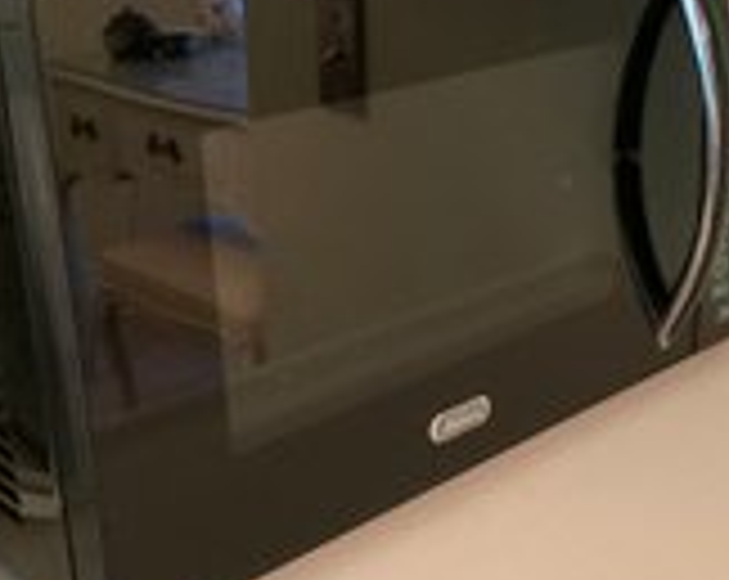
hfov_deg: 31.4
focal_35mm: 60
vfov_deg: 25.3
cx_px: 443
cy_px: 290
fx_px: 1292
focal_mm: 3
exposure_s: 1/40
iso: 200
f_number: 1.8
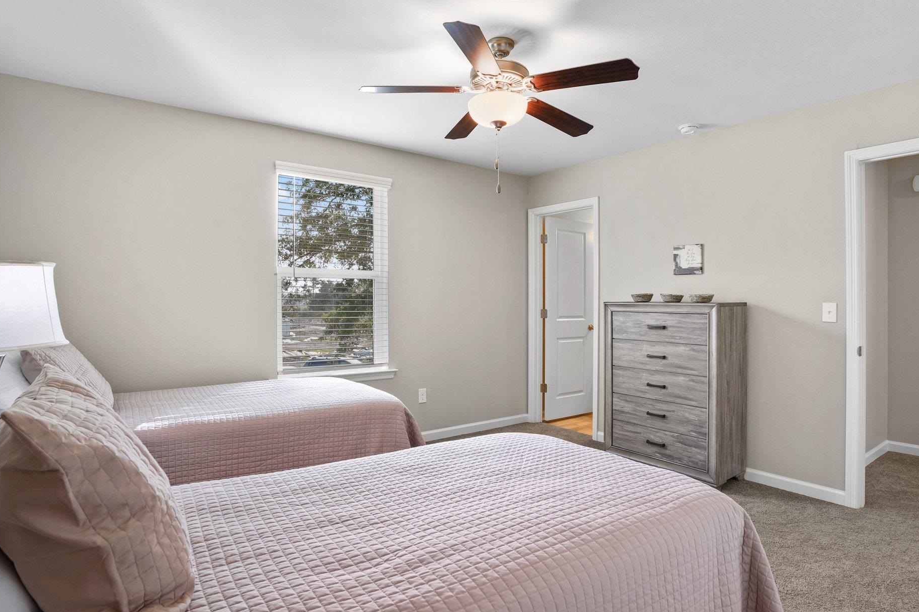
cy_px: 301
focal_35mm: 19
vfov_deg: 64.5
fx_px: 485
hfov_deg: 86.9
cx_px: 458
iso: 100
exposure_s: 2
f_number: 9
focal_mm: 17
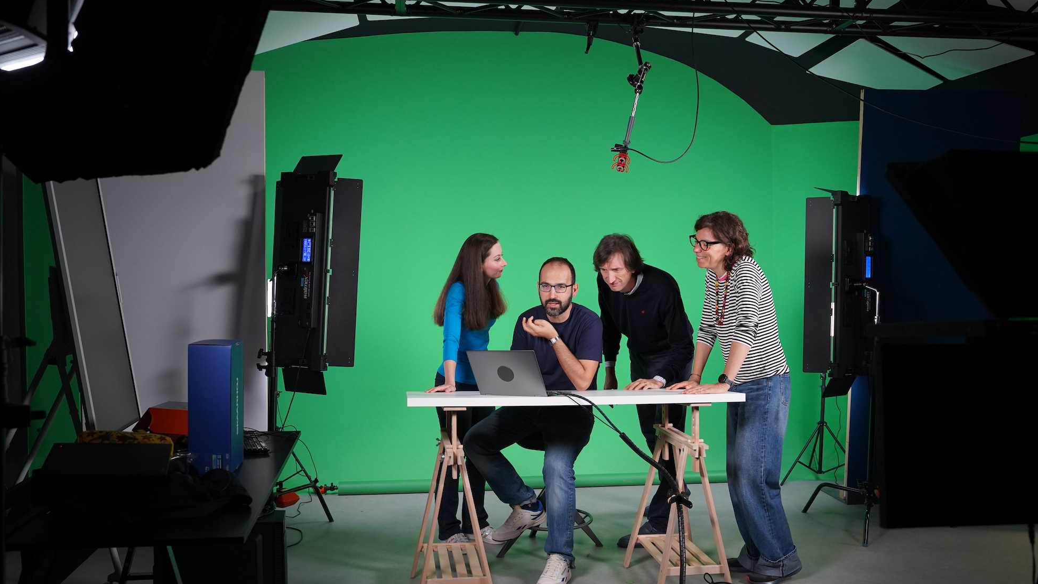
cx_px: 517
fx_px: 881
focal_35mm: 32
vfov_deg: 36.6
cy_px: 332
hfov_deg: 61.0
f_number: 4
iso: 2500
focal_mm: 30
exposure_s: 1/160
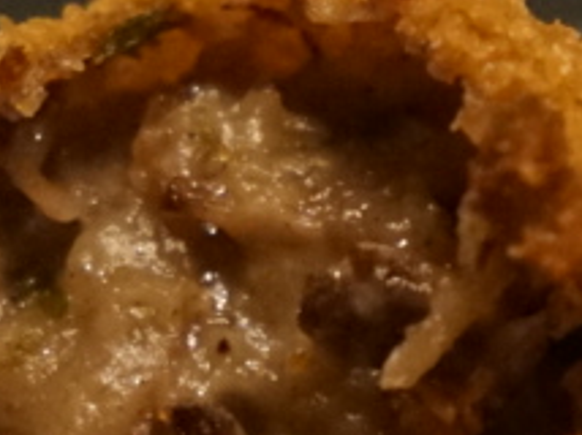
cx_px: -150
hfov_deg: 8.2
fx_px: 4031
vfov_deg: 6.1
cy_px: 552
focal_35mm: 240
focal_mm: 33
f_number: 4
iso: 4000
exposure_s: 1/60
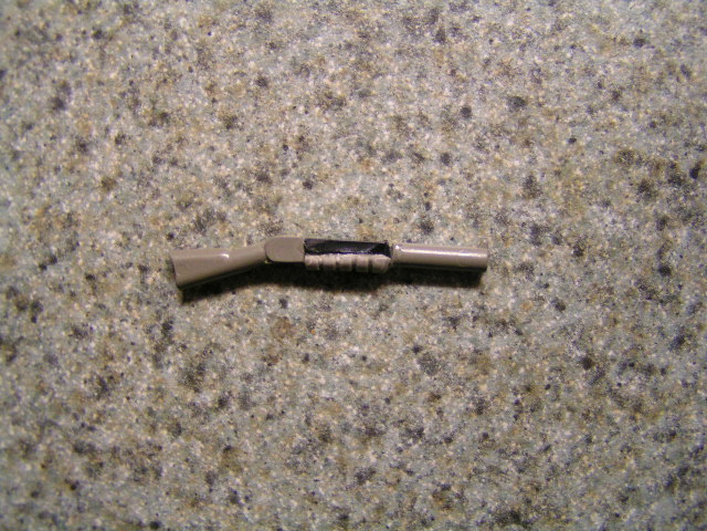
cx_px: 354
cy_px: 266
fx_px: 776
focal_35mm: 38
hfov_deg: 49.0
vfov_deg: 37.7
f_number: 2.8
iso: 200
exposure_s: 1/13
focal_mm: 5.8
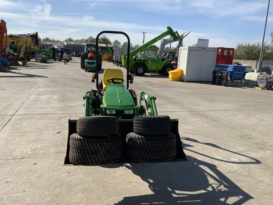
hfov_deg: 61.7
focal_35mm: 29
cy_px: 102
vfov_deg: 48.2
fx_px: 229
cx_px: 136
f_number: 1.8
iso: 16
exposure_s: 1/2227
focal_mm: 3
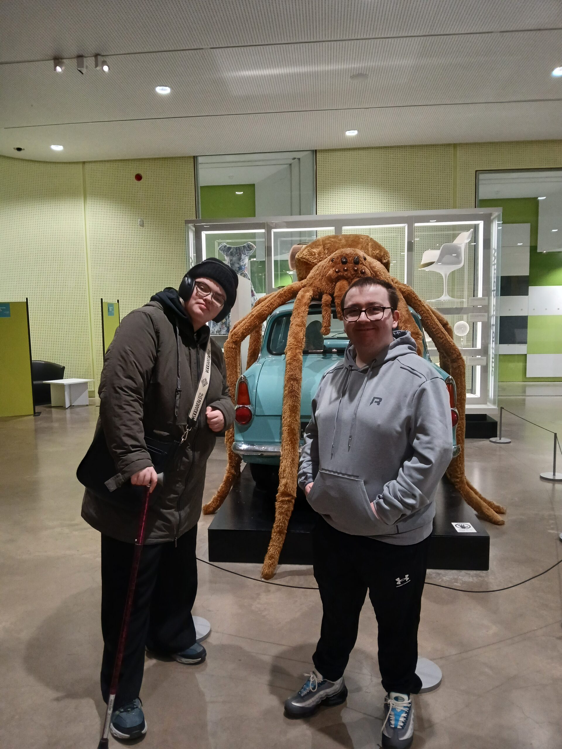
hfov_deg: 53.1
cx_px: 281
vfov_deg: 67.3
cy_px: 374
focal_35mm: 26
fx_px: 563
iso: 400
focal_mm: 3.98
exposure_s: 1/25
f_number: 1.8
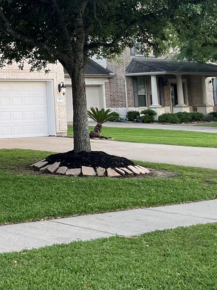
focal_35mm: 75
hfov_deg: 16.9
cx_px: -150
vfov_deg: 25.4
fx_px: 627
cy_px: 46
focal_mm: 5.1
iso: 125
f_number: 1.6
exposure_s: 1/103
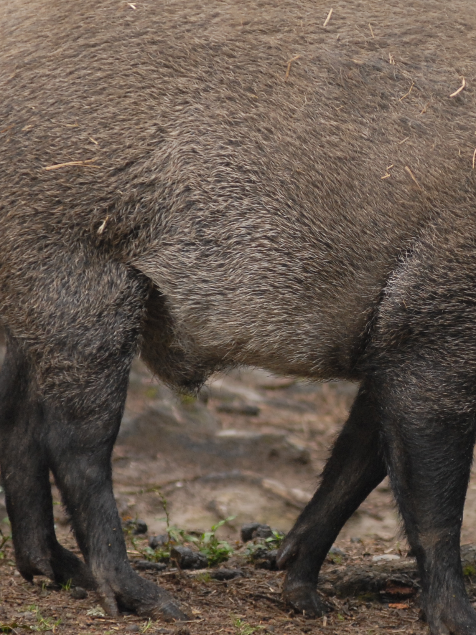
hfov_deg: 2.2
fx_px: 12391
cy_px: 273
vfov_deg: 2.9
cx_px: 462
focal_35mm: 676
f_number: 2.8
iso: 400
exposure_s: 1/350
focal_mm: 200
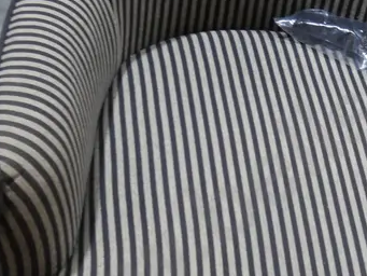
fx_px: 891
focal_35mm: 84
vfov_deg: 17.4
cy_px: 49
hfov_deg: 21.5
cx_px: 444
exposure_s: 1/60
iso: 250
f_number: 3.5
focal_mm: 14
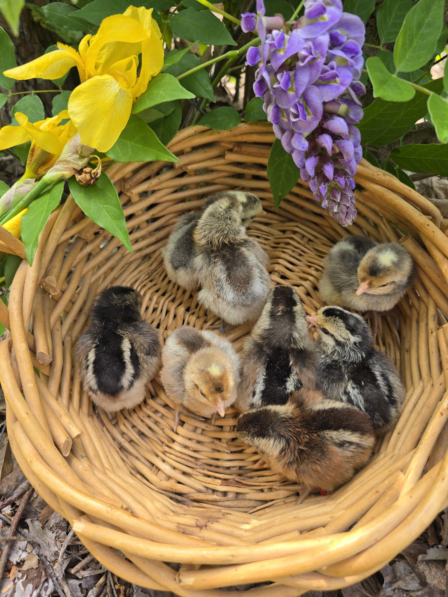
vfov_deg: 73.9
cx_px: 224
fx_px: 397
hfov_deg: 58.9
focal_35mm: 23
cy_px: 298
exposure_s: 1/180
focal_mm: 6.3
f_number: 1.7
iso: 25
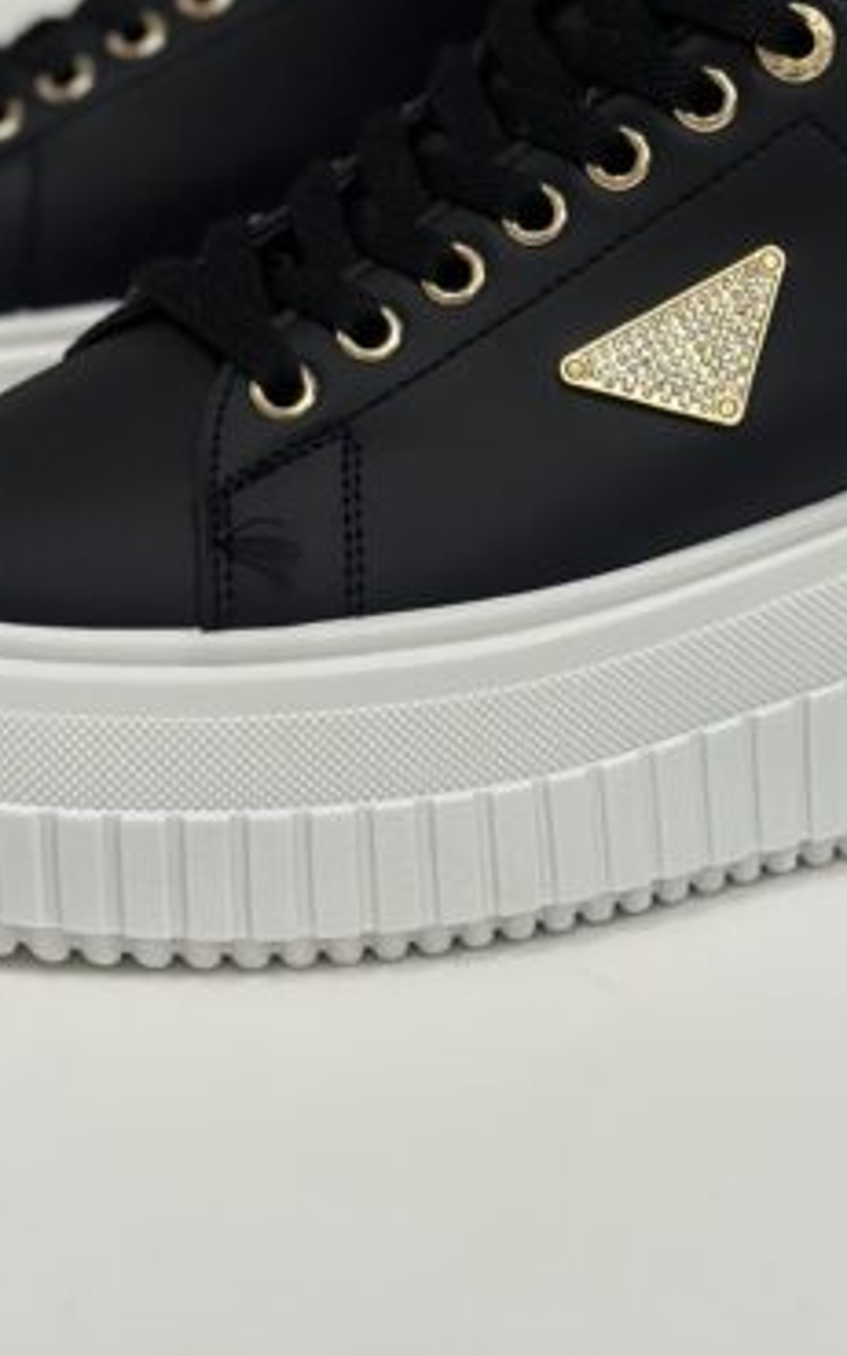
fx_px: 4066
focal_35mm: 110
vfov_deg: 18.5
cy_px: 0
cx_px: 517
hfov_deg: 11.9
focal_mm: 6.86
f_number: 1.78
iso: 125
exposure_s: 1/100
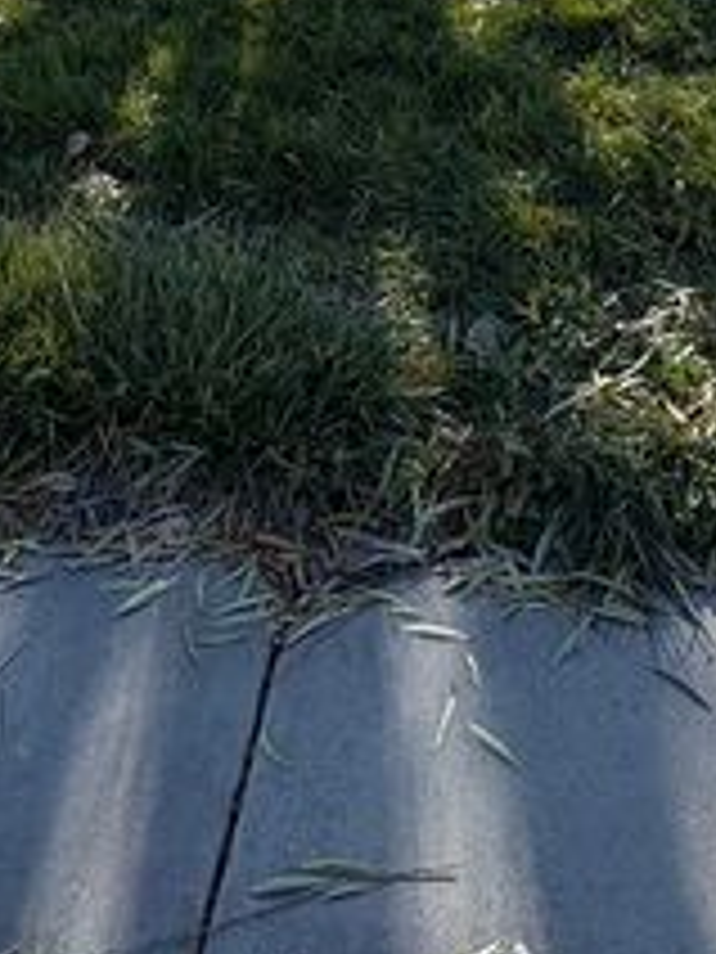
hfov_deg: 32.8
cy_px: -511
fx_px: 1213
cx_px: 428
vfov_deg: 27.5
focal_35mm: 44
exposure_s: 1/1236
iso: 50
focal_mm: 2.22
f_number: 2.2
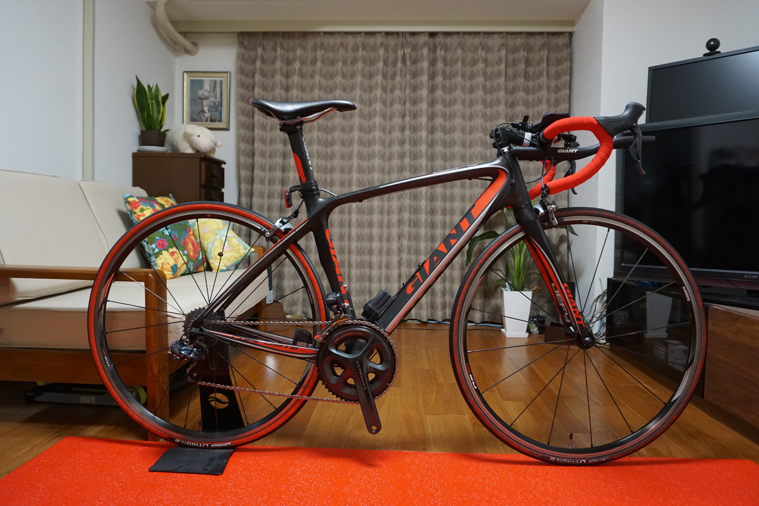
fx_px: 538
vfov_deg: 50.4
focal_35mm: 26
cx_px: 380
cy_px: 253
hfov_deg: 70.4
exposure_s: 1/160
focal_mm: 17
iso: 1600
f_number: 3.5
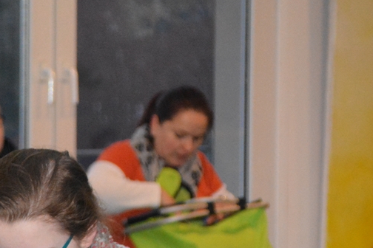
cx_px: -183
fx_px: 5522
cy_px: 344
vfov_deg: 2.6
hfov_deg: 3.9
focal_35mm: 533
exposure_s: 1/60
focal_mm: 112
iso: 3200
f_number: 5.6
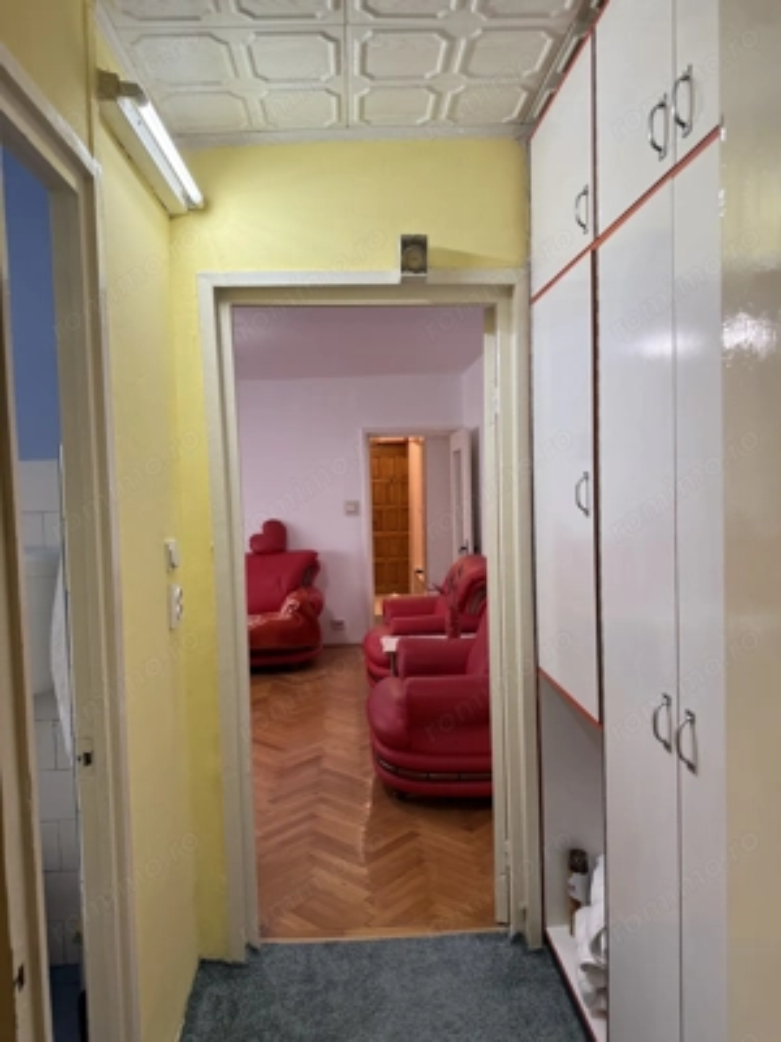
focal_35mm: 24
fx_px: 722
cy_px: 521
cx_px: 390
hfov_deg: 56.8
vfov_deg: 71.6
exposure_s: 1/100
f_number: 1.78
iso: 100
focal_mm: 6.76
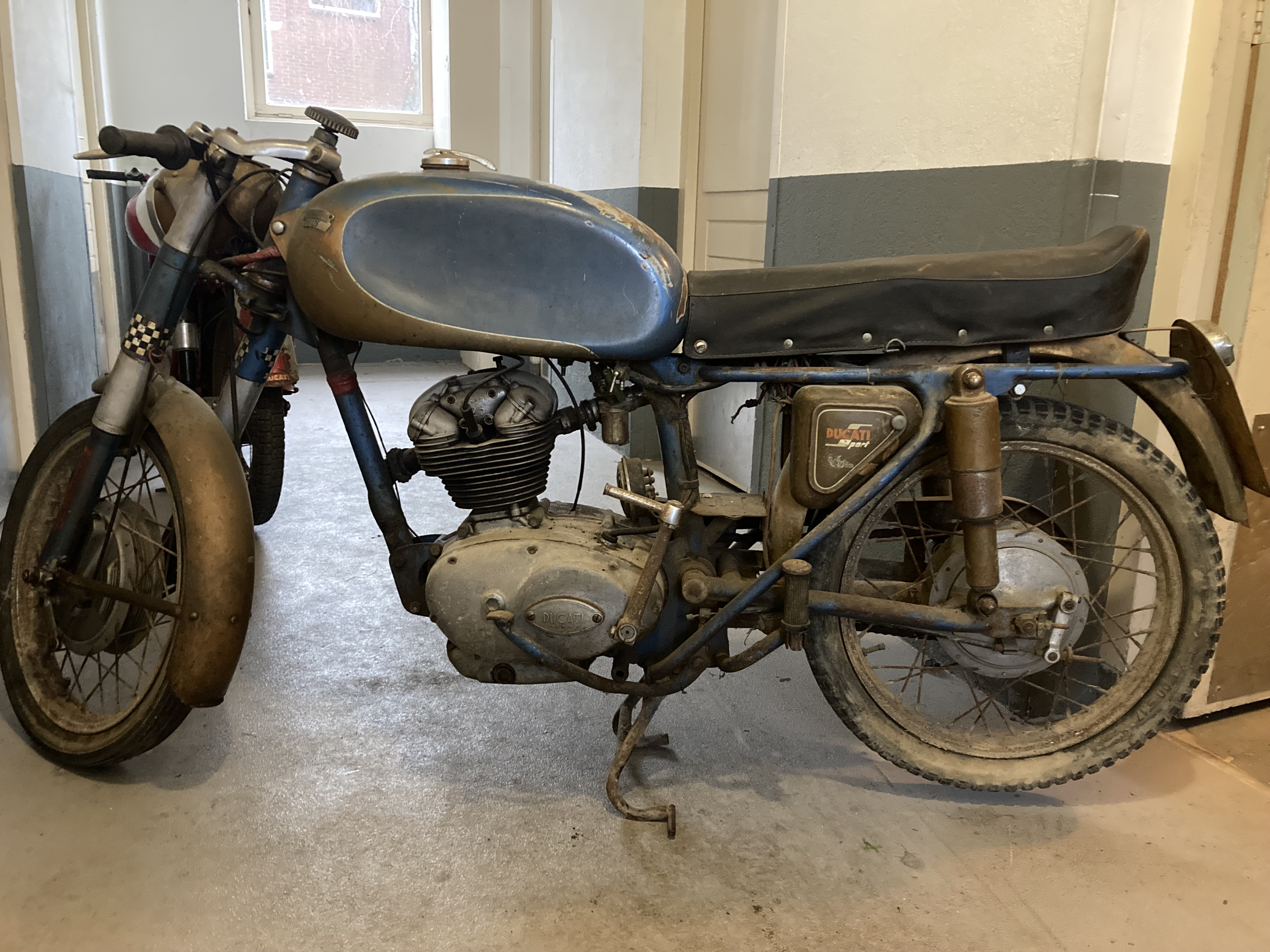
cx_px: 635
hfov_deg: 63.4
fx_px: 1027
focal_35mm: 28
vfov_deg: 49.7
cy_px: 476
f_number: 1.8
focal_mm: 3.99
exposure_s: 1/25
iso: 640
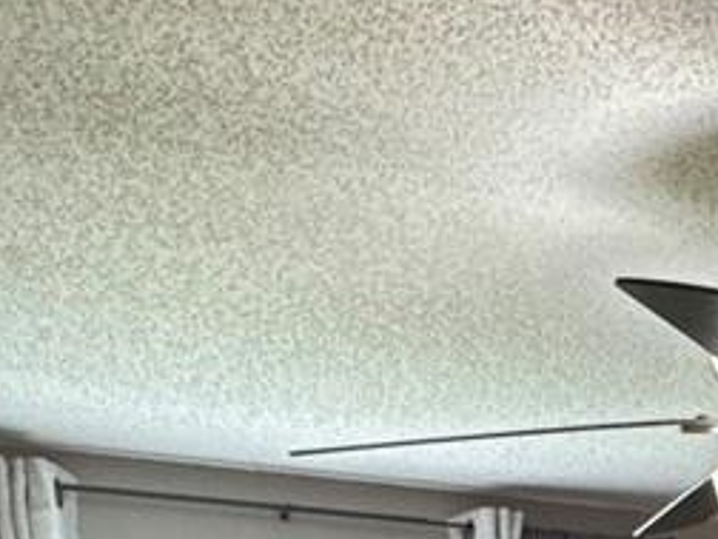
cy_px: 1226
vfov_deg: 13.2
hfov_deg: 20.3
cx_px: 906
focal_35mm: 89
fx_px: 1846
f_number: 2.2
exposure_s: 1/120
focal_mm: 2.22
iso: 250
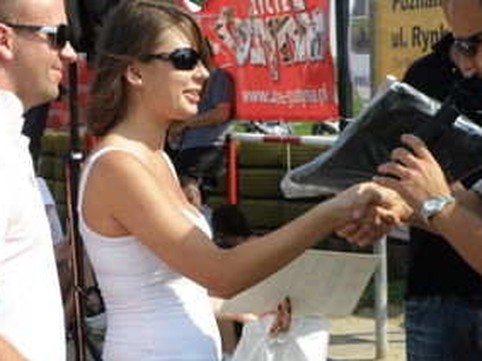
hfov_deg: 16.1
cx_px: 295
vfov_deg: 12.1
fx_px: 1698
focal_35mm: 122
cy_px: 156
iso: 64
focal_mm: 12.24
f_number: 3.7
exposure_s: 1/500
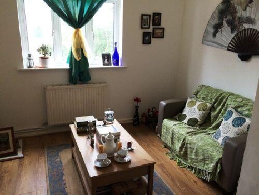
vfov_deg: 48.2
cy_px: 98
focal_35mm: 29
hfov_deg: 61.7
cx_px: 130
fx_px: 217
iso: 160
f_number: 2.2
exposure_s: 1/33
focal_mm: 4.15
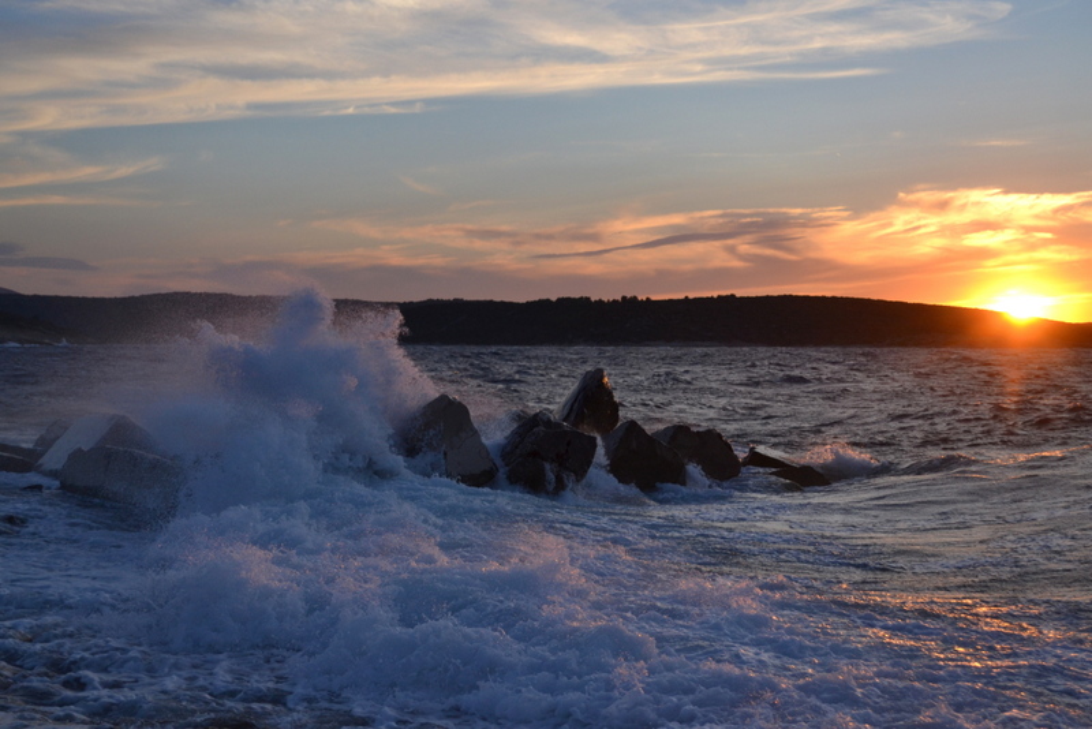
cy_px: 364
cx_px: 546
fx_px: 1365
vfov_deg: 29.9
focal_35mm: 45
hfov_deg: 43.6
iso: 400
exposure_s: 1/1250
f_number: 5
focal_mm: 30
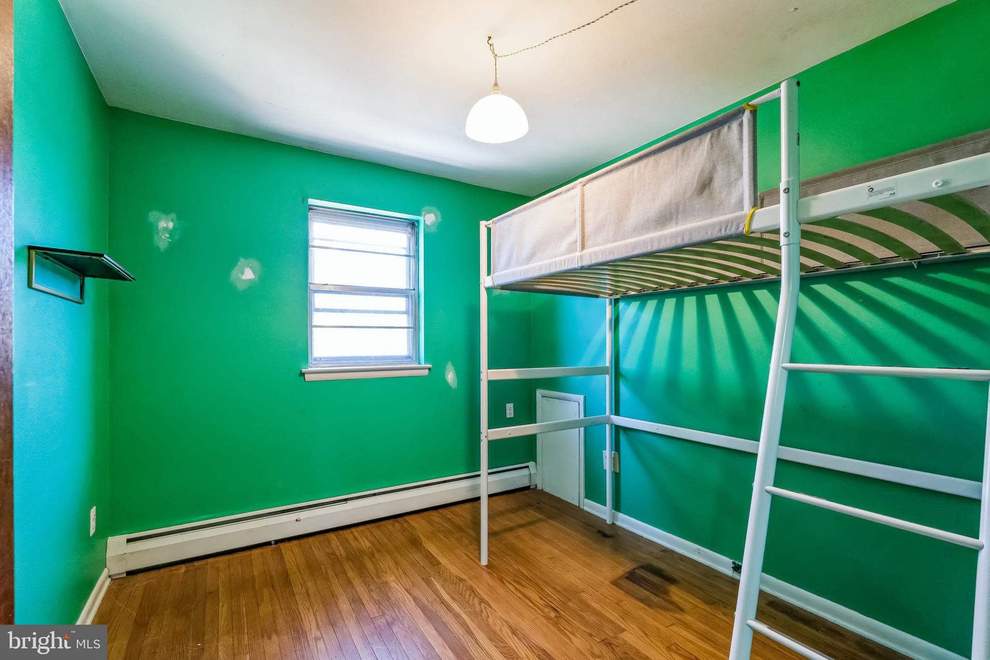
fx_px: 440
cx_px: 495
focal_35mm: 16
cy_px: 330
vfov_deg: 73.7
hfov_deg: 96.7
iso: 2000
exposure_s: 1/40
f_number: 8
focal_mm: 16
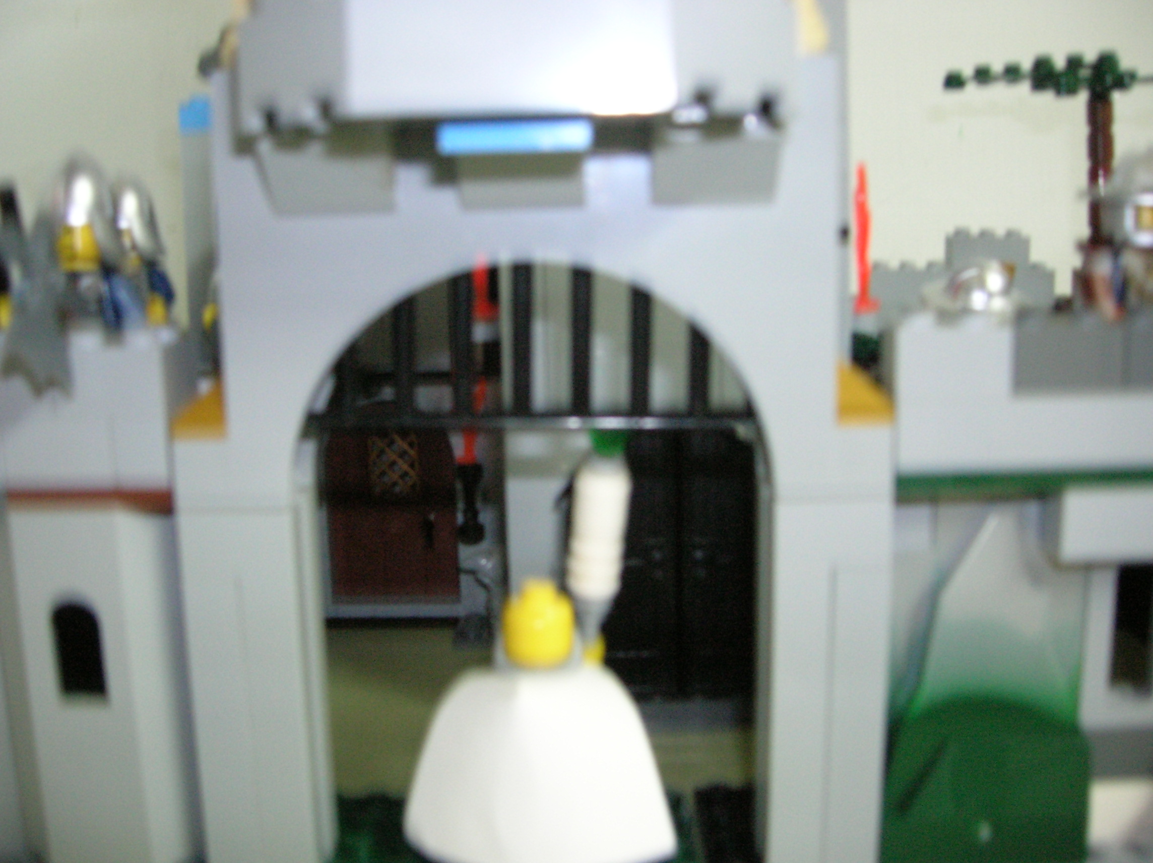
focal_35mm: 34
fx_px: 1132
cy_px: 432
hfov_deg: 54.0
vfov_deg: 41.7
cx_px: 576
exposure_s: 1/12
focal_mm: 5.7
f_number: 2.9
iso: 200
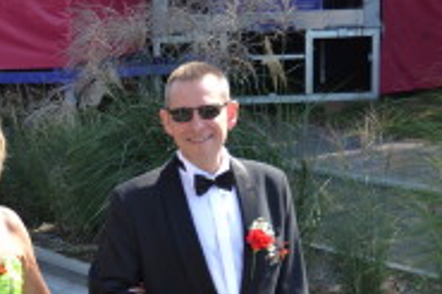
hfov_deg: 17.4
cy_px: 409
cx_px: 108
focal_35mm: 117
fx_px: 1435
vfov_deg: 11.3
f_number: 5.6
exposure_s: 1/125
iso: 100
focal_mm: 30
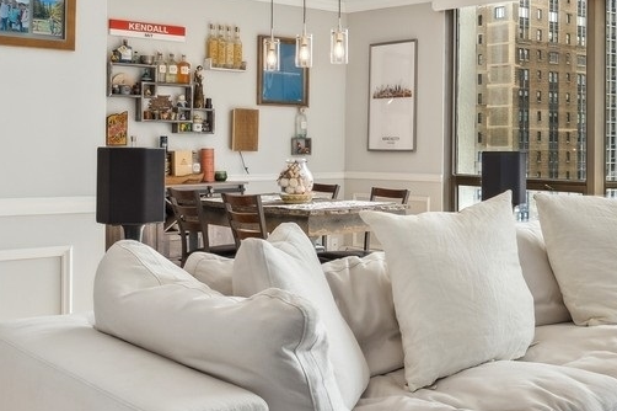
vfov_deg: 26.4
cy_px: 169
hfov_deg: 36.3
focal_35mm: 51
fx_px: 873
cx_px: 567
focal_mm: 16
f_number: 8
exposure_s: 1/125
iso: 320
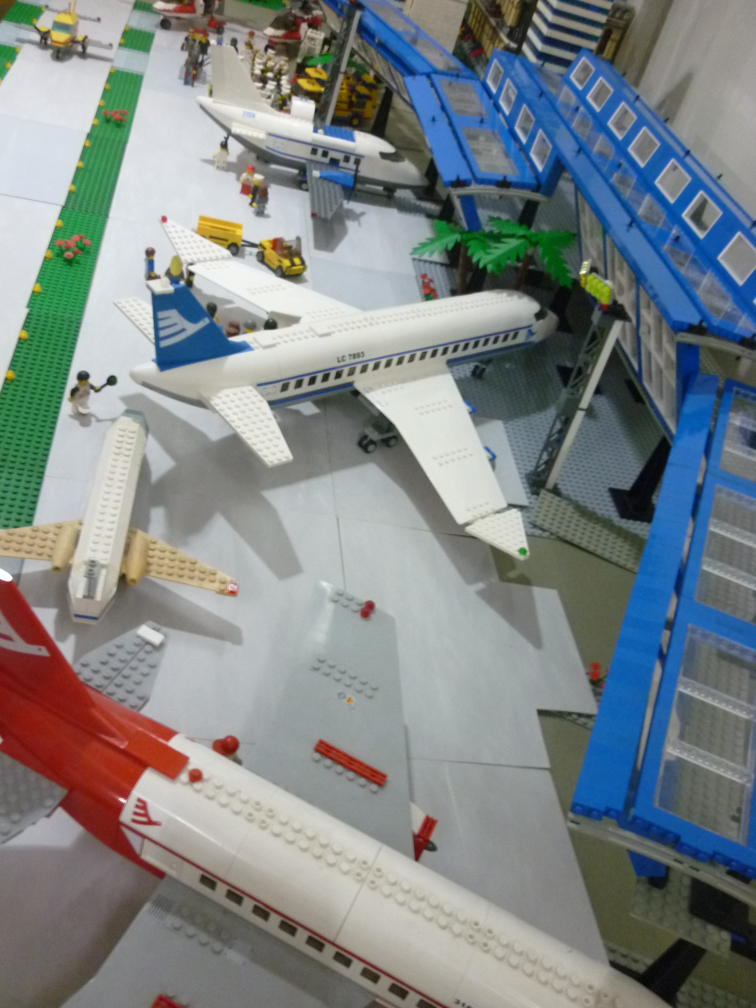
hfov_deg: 42.9
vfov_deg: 55.4
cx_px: 378
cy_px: 504
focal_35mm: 33
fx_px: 961
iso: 400
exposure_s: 1/8
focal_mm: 5.5
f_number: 2.8
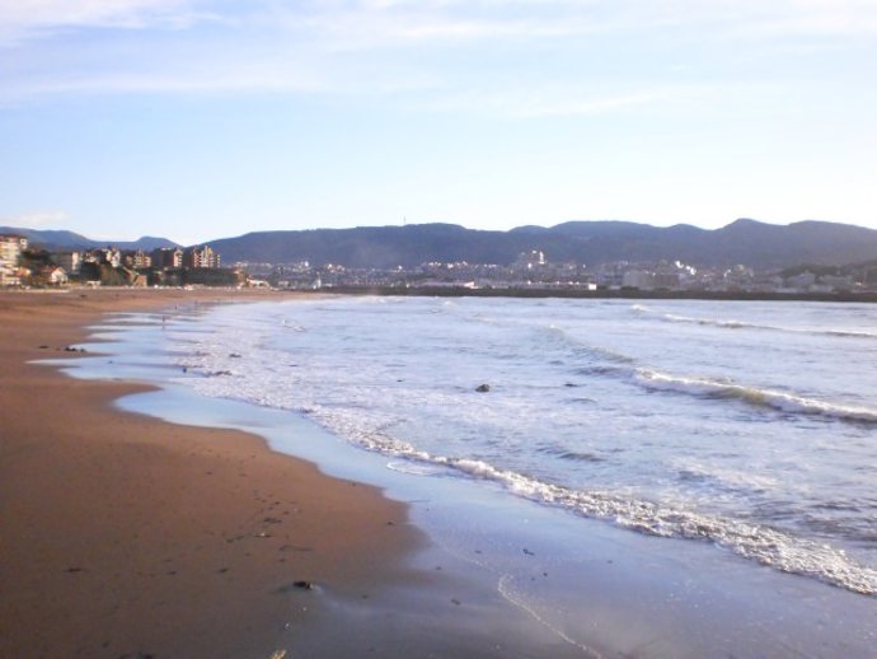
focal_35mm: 36
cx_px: 438
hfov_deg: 51.3
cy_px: 330
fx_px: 912
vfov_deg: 39.7
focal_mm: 6.3
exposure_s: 1/2000
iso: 800
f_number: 4.6
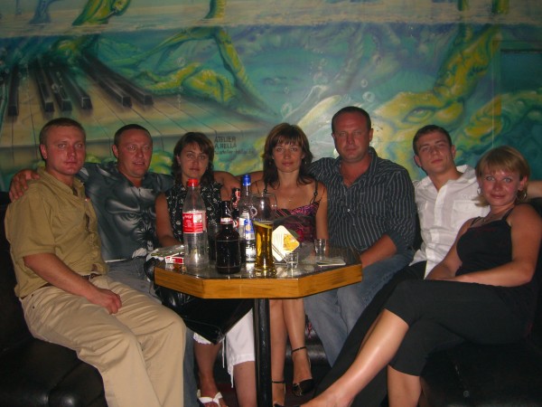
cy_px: 204
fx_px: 595
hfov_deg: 49.0
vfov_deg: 37.7
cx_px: 271
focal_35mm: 38
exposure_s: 1/60
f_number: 2.8
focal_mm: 7.9
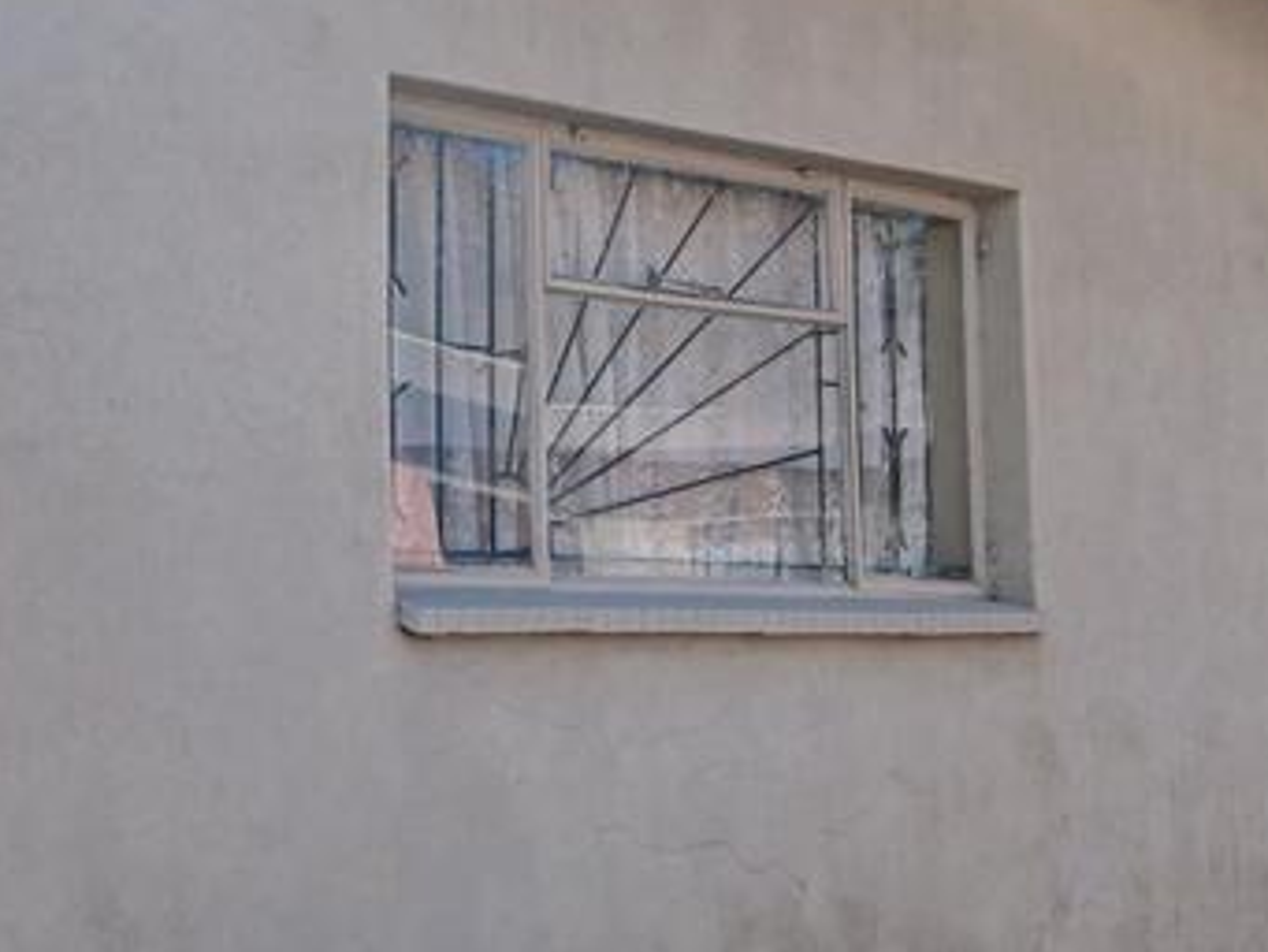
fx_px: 2235
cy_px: 413
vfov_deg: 24.0
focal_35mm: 61
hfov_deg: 30.6
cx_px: 193
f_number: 1.8
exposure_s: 1/262
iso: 20
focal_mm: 3.98
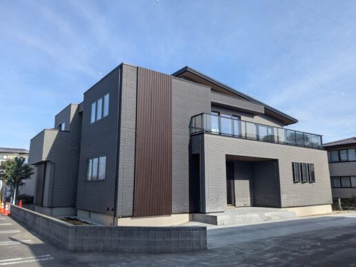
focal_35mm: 27
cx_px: 178
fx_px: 278
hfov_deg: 65.3
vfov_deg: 51.4
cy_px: 134
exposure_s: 1/2336
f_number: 1.73
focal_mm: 4.38
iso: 57
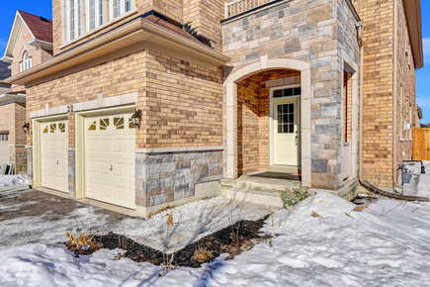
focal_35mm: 22
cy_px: 144
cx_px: 215
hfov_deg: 78.6
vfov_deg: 57.2
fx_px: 263
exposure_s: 1/400
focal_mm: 22
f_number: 8
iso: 100
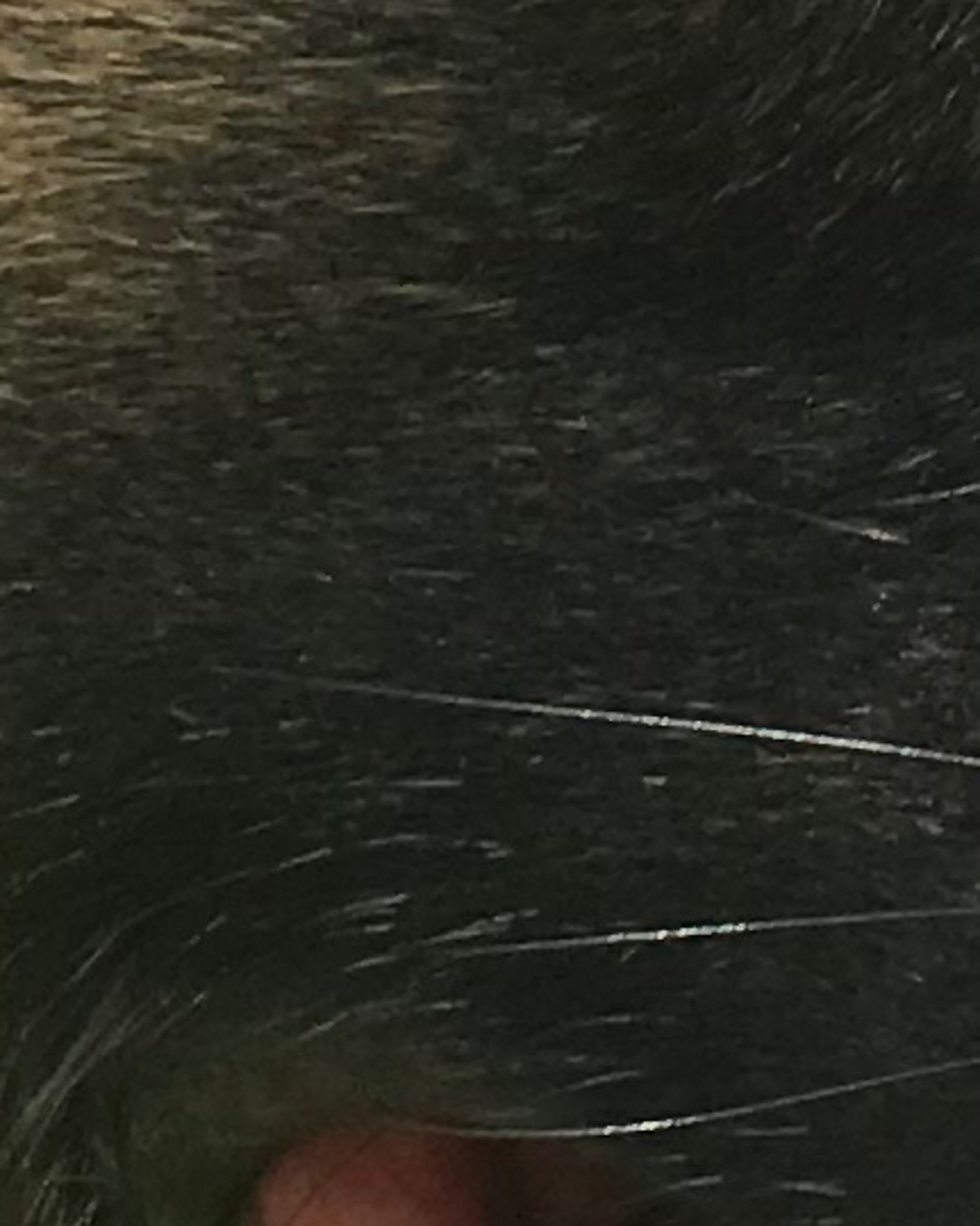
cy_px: 2147
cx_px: 807
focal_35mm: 416
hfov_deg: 3.7
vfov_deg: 4.6
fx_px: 15086
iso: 20
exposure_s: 1/507
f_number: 2.8
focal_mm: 6.6
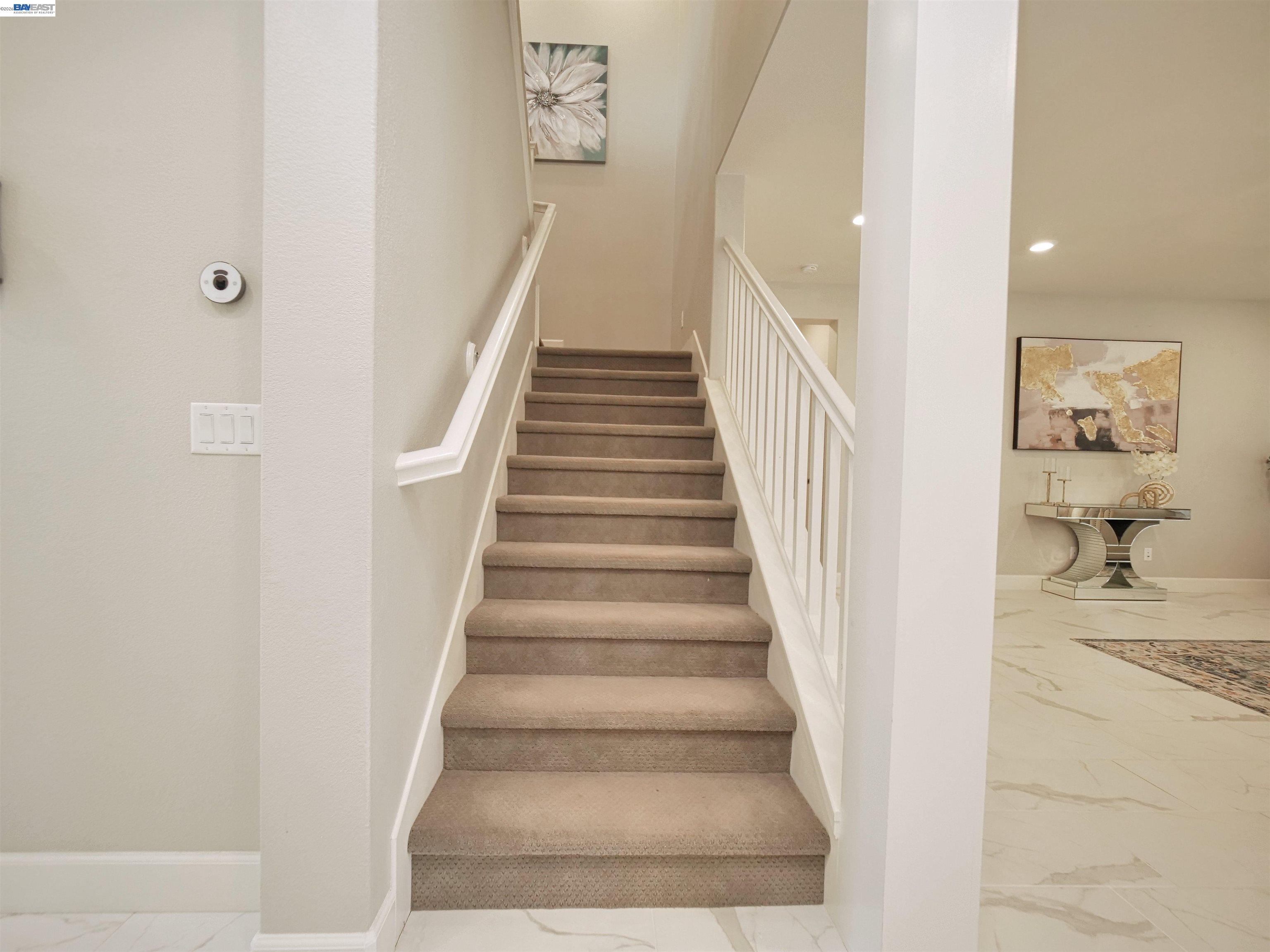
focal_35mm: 14
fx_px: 514
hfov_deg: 102.1
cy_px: 476
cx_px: 635
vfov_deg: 85.7
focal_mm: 7
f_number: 2.8
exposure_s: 1/160
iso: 800
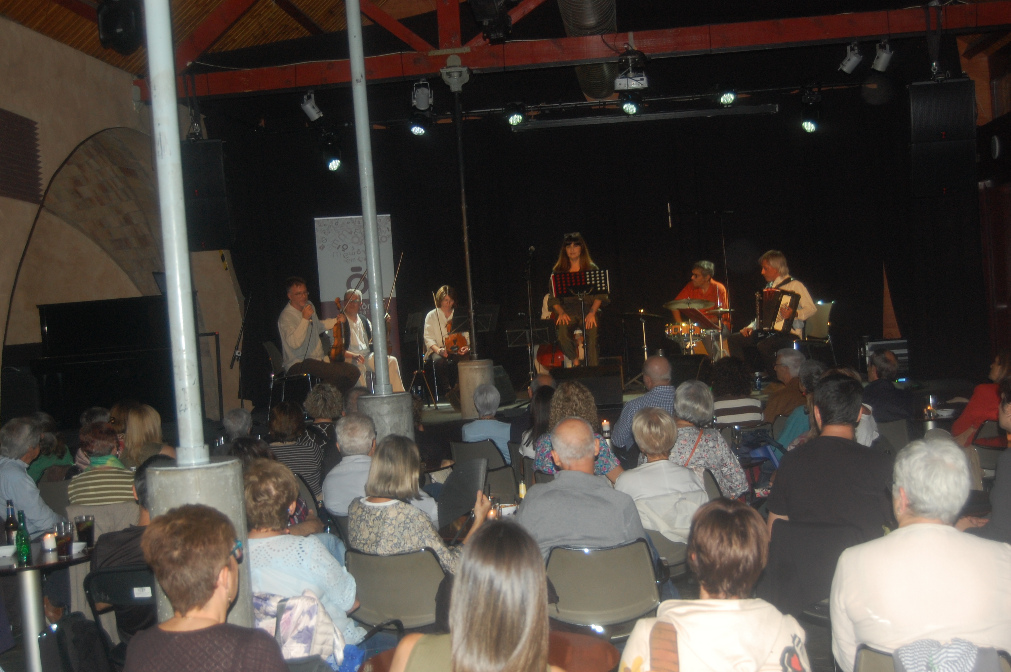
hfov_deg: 43.6
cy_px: 336
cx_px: 506
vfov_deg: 29.8
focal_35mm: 45
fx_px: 1263
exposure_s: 1/60
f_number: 4.2
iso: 640
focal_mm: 30
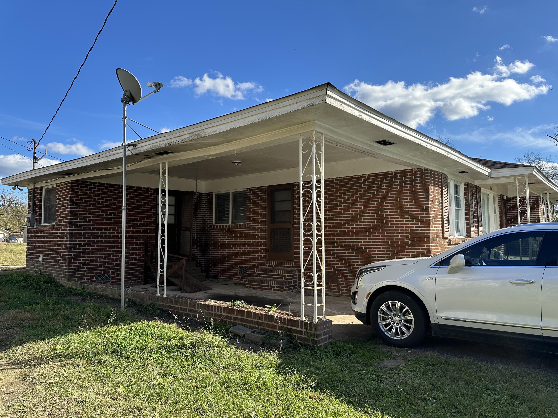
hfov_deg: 71.6
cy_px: 209
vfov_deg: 56.8
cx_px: 279
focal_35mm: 24
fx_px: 387
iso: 80
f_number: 1.78
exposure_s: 1/2525
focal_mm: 6.86
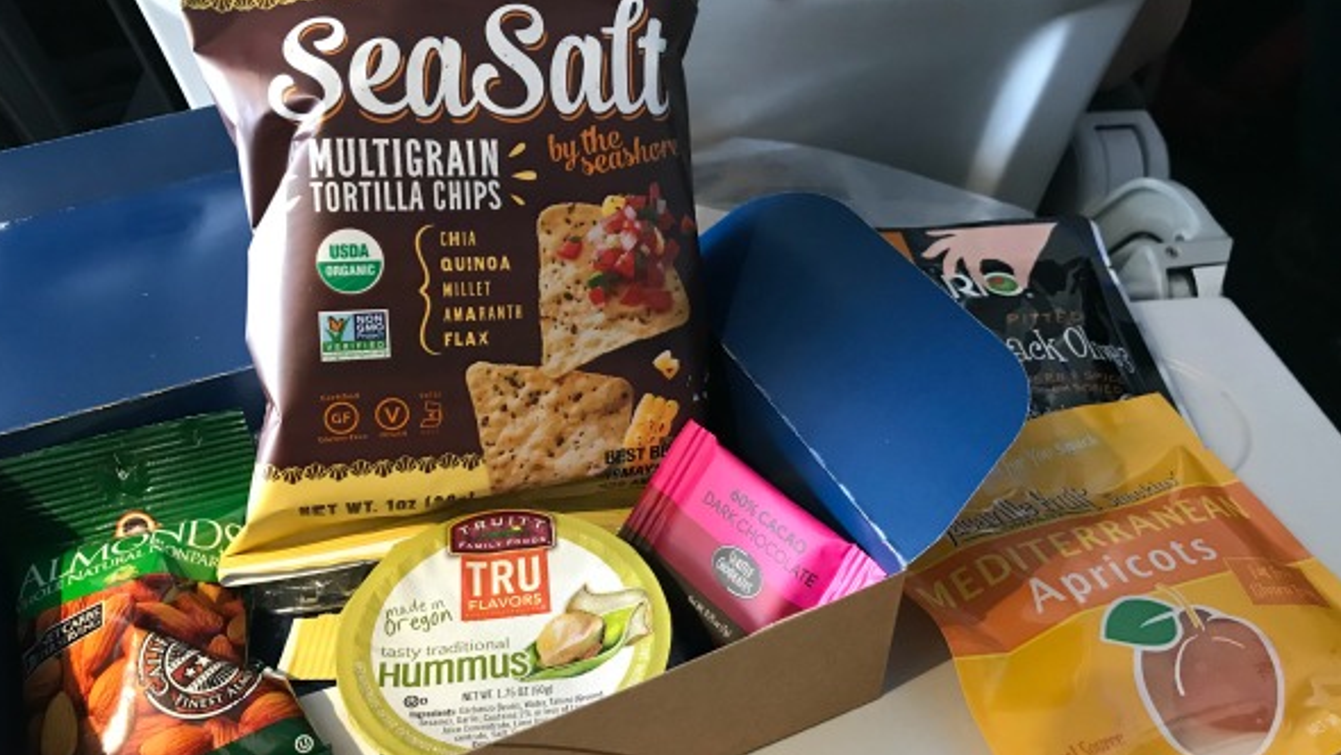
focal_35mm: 31
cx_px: 666
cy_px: 393
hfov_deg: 62.6
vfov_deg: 37.8
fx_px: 1102
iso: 100
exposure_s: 1/17
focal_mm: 3.99
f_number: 1.8
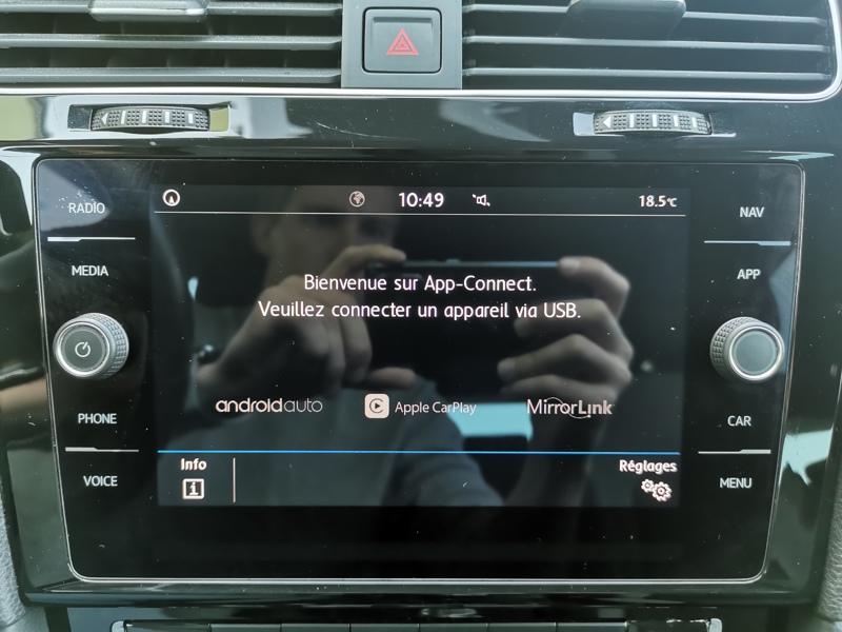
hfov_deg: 65.3
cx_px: 421
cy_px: 316
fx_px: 657
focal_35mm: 27
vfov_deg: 51.4
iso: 200
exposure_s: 1/100
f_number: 1.8
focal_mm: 5.58
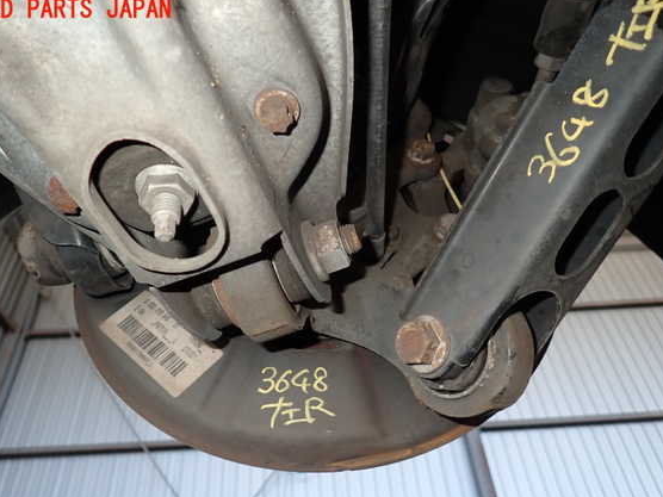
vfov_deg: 51.3
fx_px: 517
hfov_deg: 65.3
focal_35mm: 27
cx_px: 312
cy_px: 263
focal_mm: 4.5
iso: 200
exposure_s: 1/30
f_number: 5.6
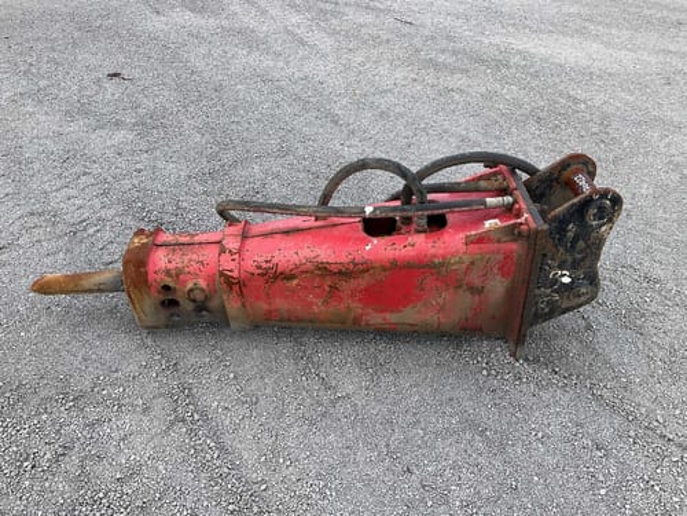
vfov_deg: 48.2
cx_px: 344
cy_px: 258
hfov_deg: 61.7
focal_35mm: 29
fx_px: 576
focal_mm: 3
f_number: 1.8
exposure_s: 1/482
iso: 25
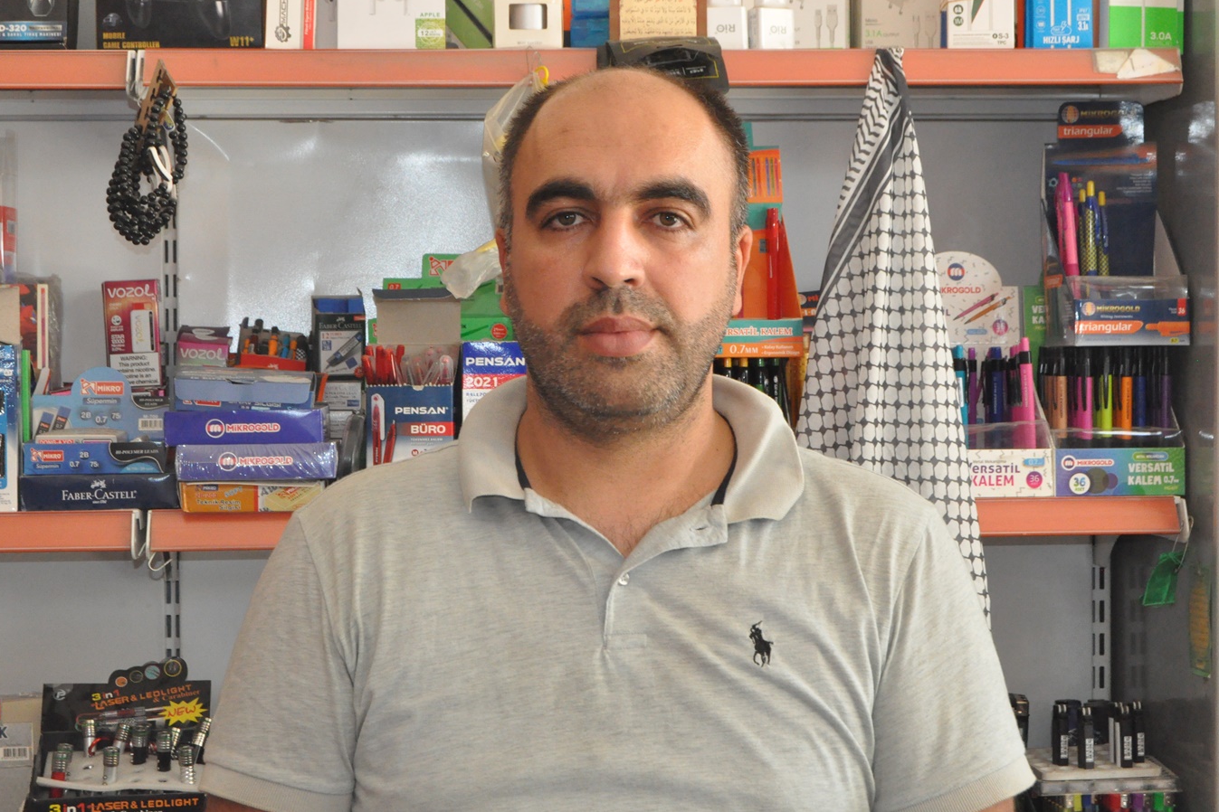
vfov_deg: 18.7
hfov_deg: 27.7
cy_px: 402
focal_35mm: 73
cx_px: 611
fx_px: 2472
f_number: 5.6
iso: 3200
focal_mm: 48
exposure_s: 1/80
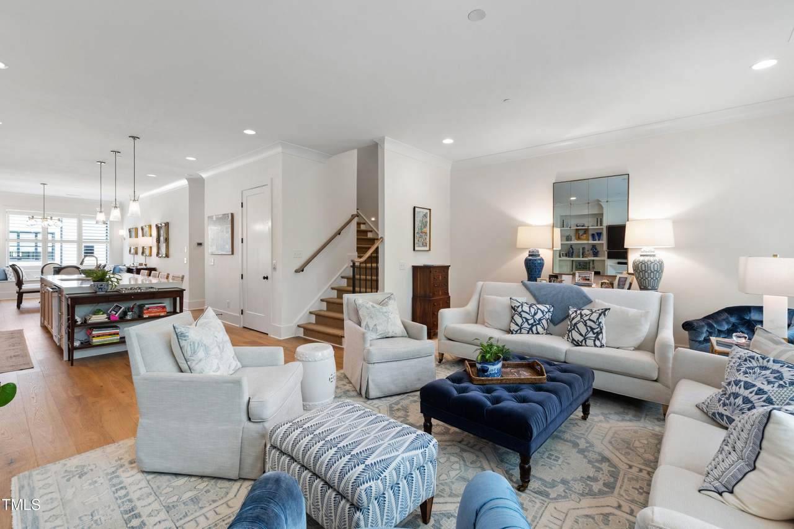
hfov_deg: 100.4
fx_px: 331
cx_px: 397
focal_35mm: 15
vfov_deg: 77.3
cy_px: 264
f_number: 8
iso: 100
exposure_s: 1/2.5
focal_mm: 10
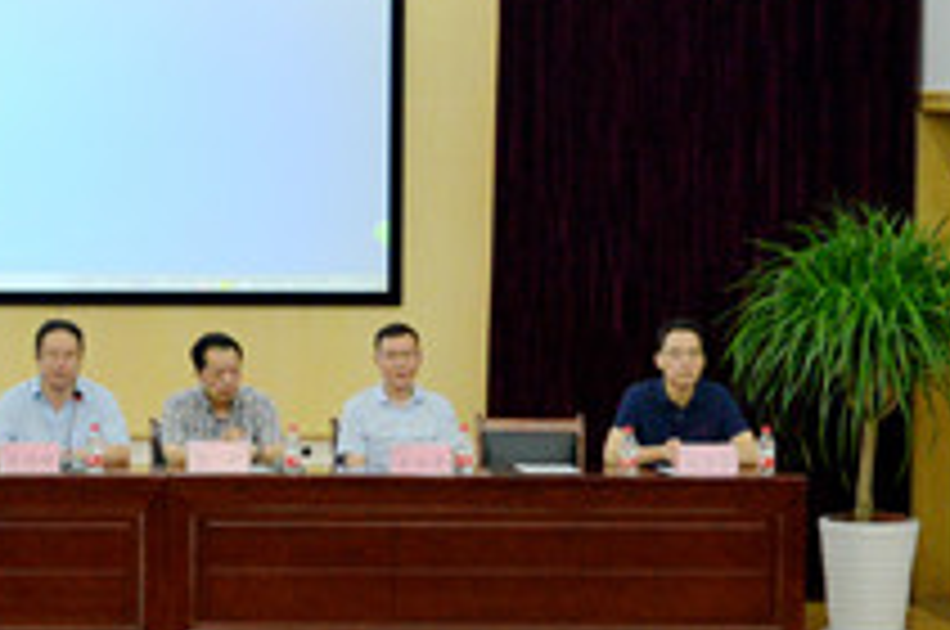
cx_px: -266
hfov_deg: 13.4
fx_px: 3900
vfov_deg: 9.2
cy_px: 396
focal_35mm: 148
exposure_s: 1/80
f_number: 9
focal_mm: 52
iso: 2500
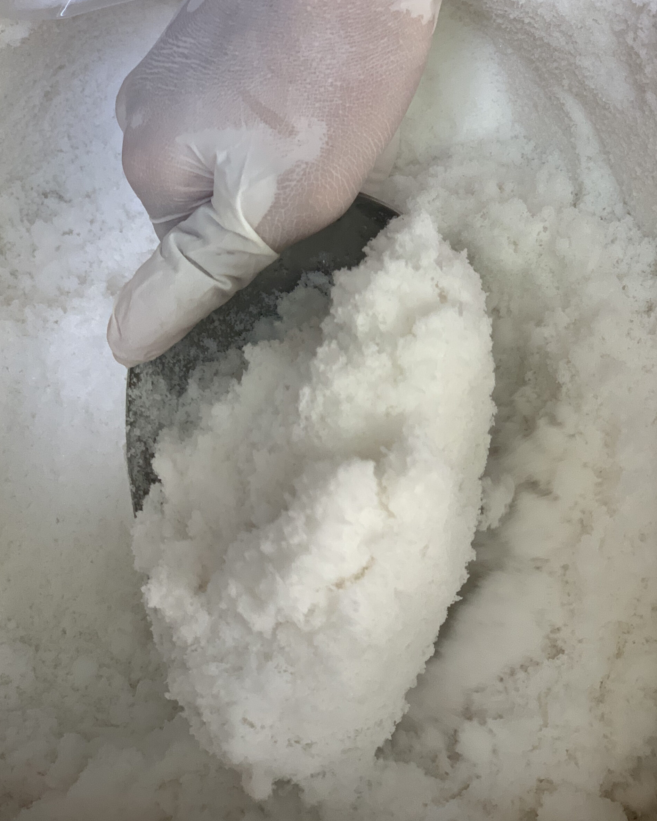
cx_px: 324
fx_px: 1337
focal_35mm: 55
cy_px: 380
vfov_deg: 34.1
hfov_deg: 27.6
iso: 100
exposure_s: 1/122
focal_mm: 6
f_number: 2.4
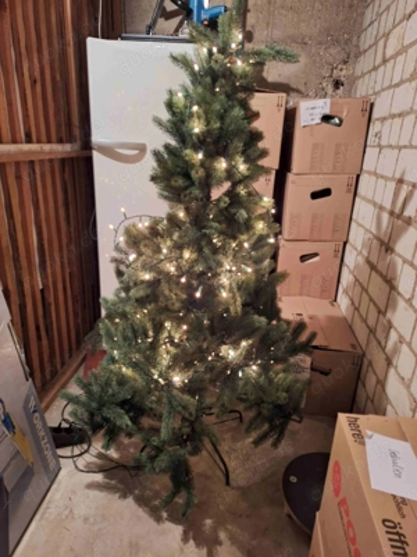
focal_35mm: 23
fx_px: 369
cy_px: 278
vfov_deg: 73.9
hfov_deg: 58.9
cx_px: 208
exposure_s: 1/20
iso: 500
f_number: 1.8
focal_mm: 5.54
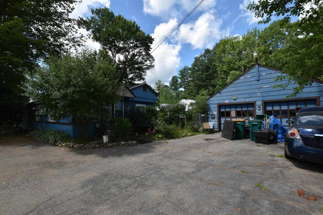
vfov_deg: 77.3
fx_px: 135
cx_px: 162
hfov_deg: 100.4
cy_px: 108
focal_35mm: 15
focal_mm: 10
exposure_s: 1/250
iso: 200
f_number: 8
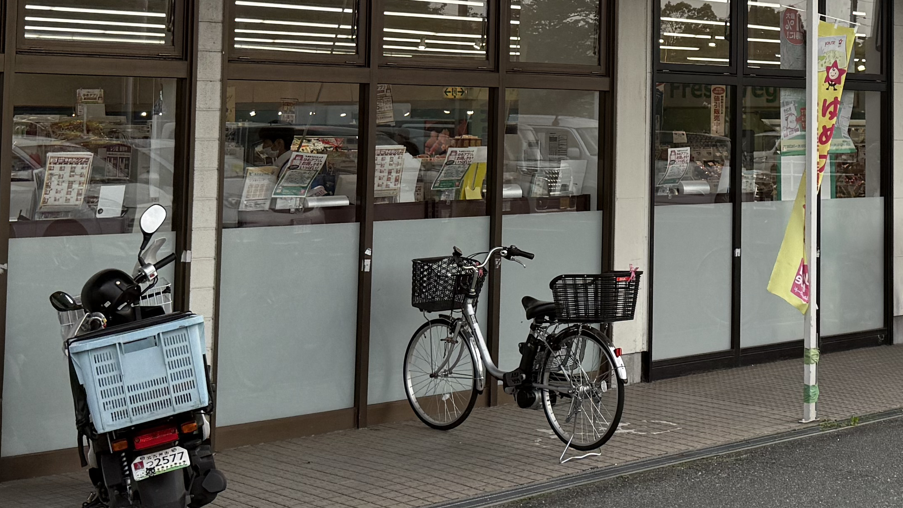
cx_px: 773
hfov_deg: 29.6
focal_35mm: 69
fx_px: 1652
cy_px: 42
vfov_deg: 17.2
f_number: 1.78
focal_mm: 6.76
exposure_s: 1/1314
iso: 100
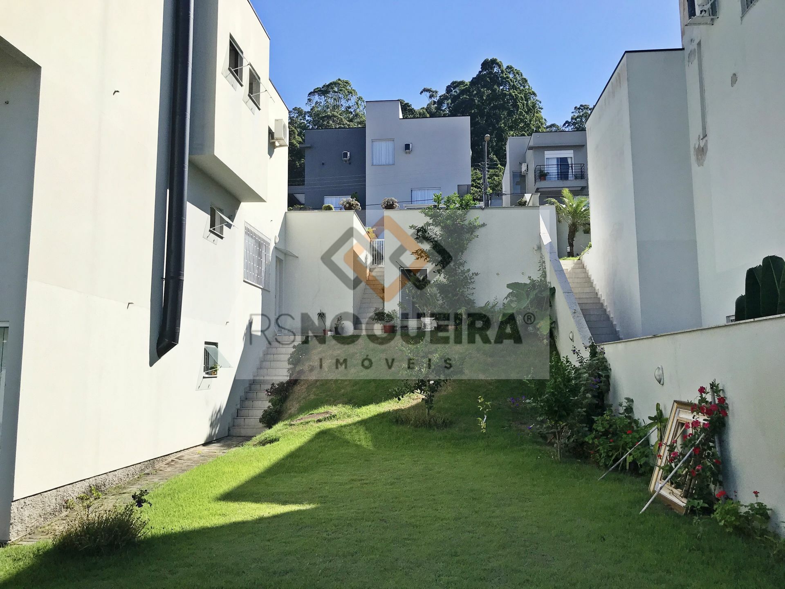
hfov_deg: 63.4
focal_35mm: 28
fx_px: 635
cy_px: 294
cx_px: 392
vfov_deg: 49.7
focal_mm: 3.99
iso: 20
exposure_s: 1/2817
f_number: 1.8
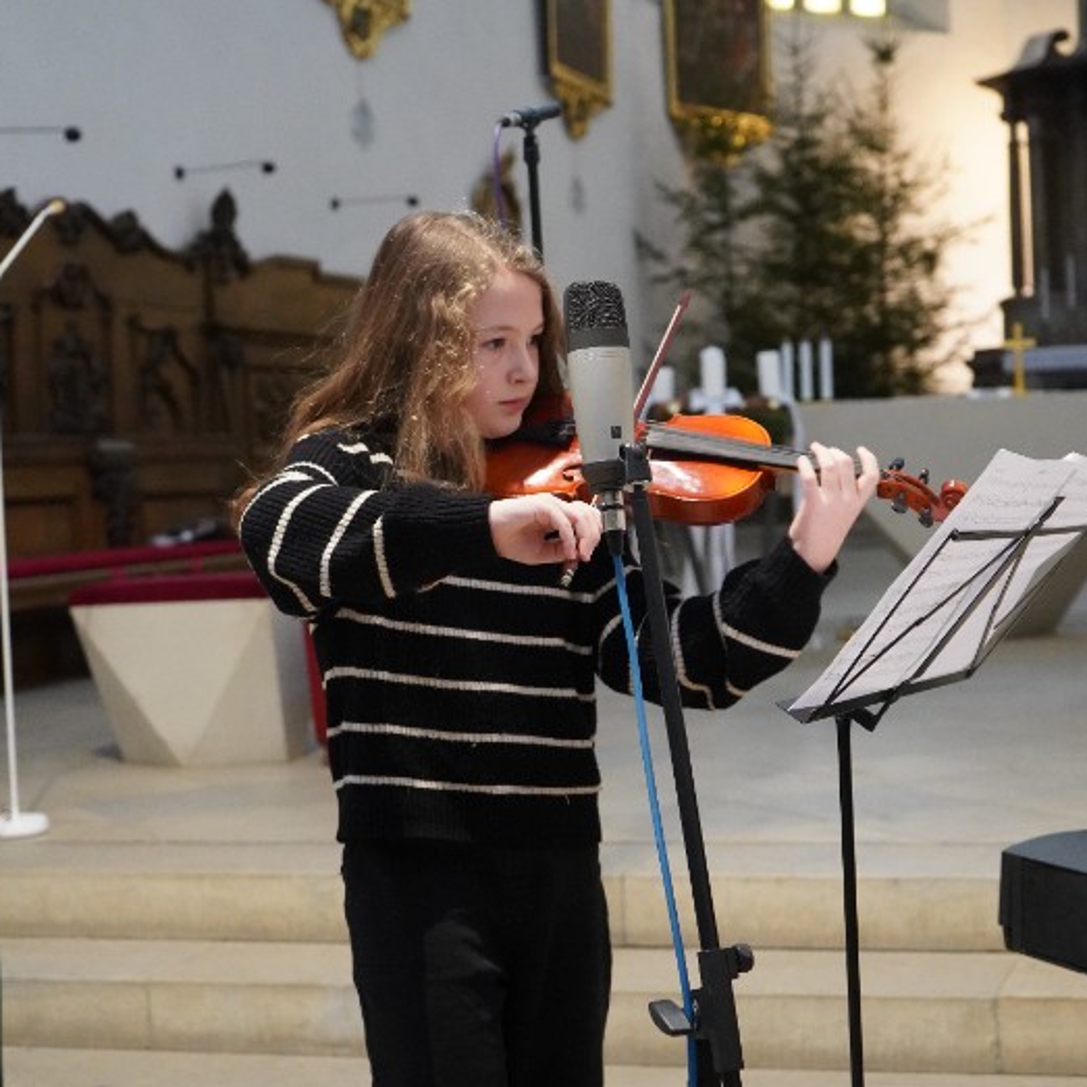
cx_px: 601
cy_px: 546
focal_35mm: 65
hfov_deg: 26.5
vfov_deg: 26.5
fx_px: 2309
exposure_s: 1/100
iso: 10000
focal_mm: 50
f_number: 4.5
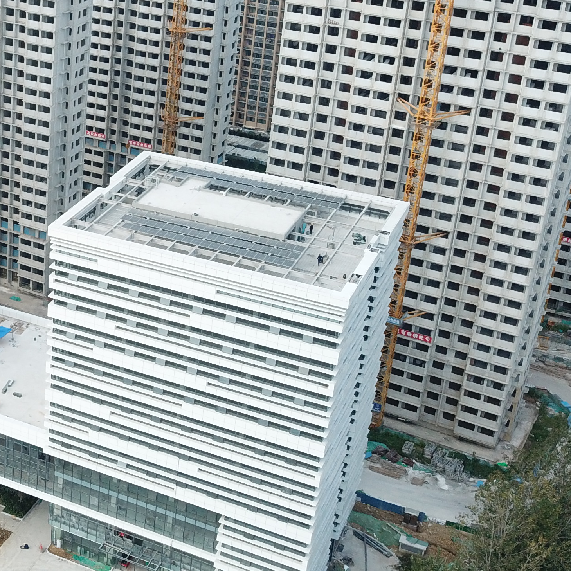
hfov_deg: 25.1
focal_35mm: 63
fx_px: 1176
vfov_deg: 27.2
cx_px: -74
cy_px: 200
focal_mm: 4.73
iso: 100
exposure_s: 1/581
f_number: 2.2
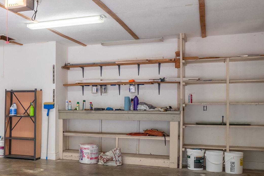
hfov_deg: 37.3
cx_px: 13
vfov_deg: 27.8
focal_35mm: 48
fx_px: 355
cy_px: 104
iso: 320
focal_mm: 11
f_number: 10
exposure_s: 1/10
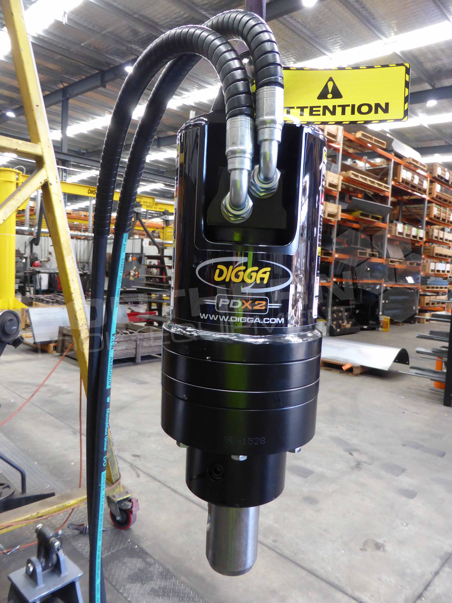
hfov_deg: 54.9
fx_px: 435
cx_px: 226
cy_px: 302
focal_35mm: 25
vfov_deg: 69.4
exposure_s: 1/60
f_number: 3.3
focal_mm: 4.3
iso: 400
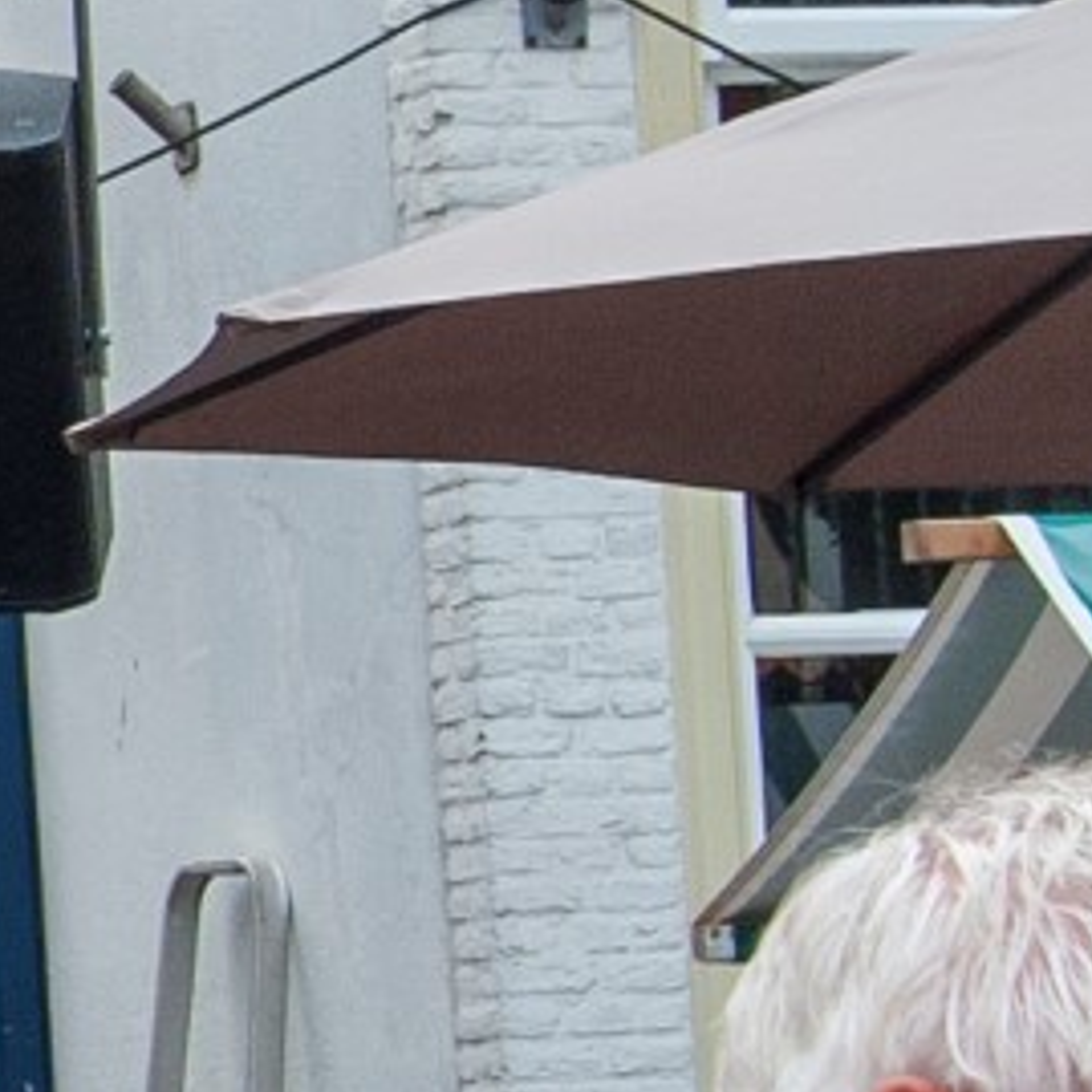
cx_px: -382
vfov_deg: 8.9
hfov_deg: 8.8
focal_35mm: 196
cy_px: 984
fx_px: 6995
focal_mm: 31
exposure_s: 1/400
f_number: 10
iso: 400
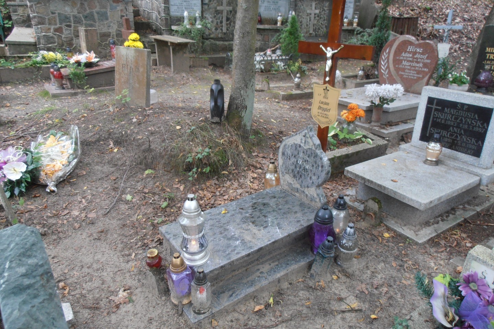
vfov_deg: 51.3
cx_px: 247
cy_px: 160
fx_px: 343
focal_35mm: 25
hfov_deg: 71.5
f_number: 3
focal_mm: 4.2
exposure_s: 1/20
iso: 125
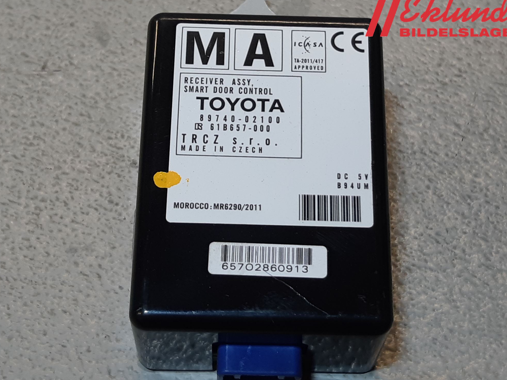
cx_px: 260
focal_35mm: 27
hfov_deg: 65.3
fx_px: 395
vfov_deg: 51.4
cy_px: 190
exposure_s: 1/100
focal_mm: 3.93
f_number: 1.7
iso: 50
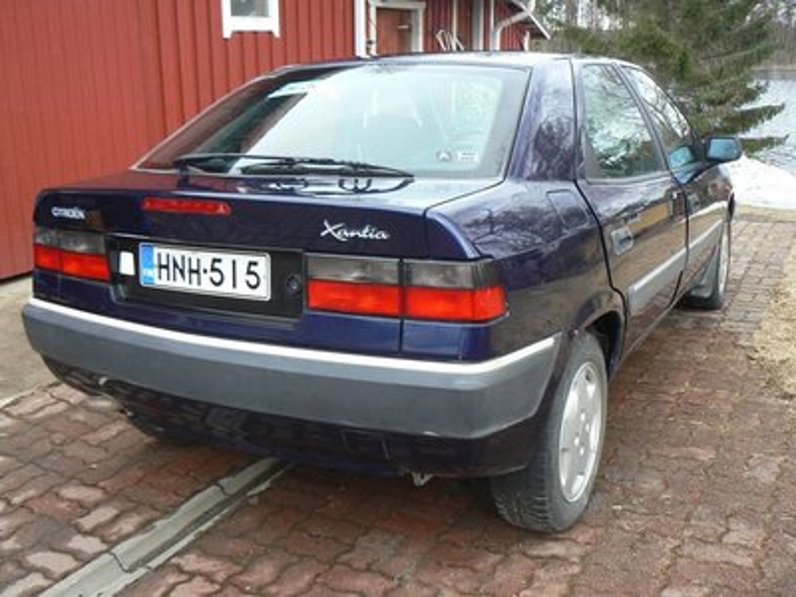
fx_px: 828
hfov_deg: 51.4
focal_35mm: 36
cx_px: 398
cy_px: 298
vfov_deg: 39.7
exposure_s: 1/60
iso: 80
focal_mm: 6
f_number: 2.8
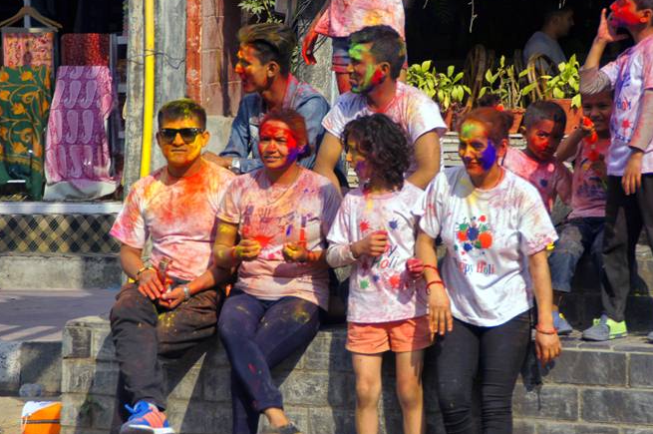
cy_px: 187
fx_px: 2989
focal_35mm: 165
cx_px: 392
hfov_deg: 12.5
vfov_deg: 8.3
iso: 100
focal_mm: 90
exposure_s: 1/160
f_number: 5
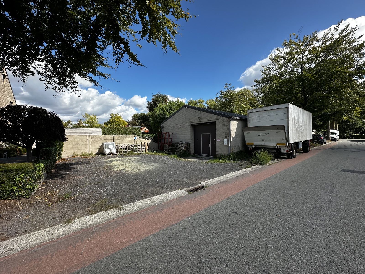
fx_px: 148
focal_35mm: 14
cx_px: 182
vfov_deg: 85.7
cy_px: 137
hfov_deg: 102.1
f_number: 2.2
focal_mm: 2.22
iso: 40
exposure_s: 1/1233
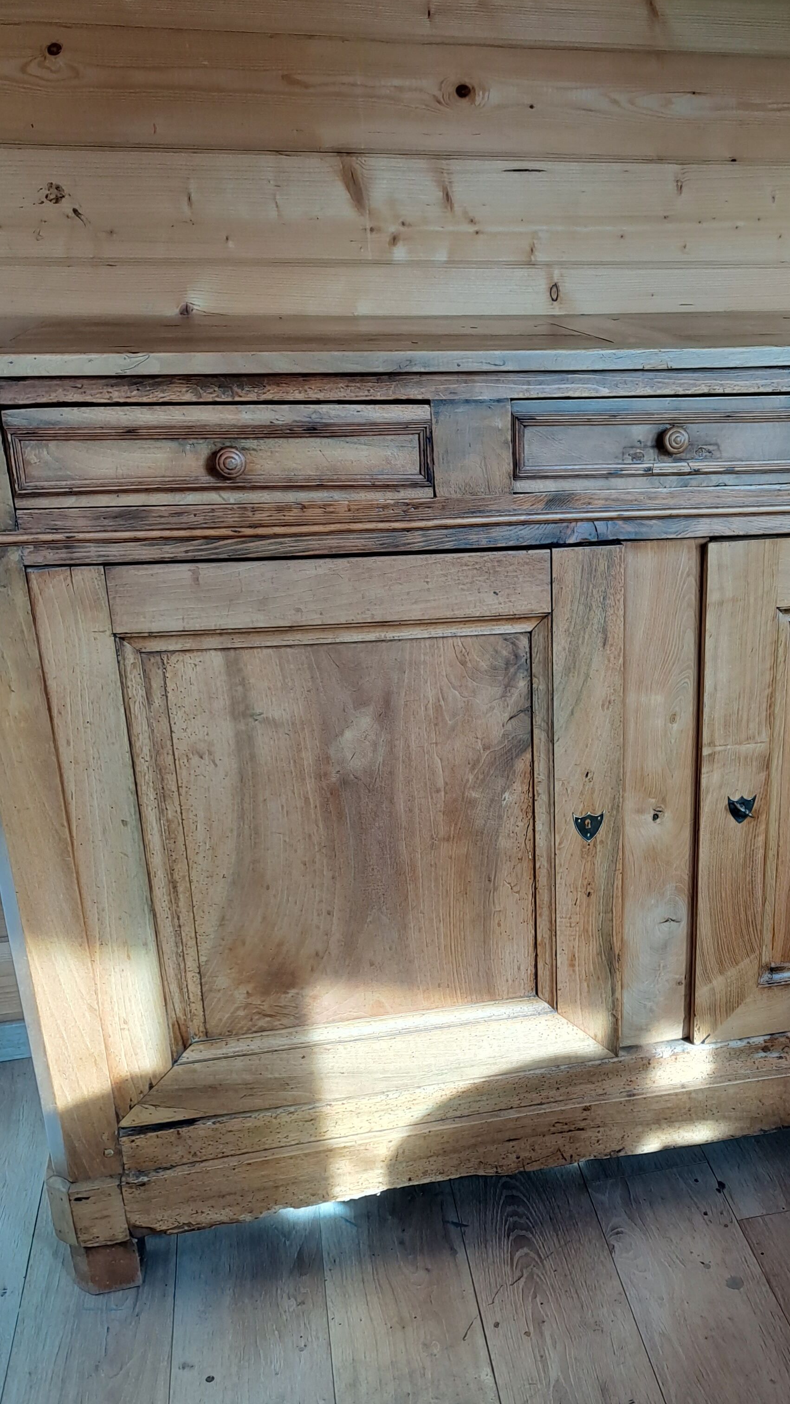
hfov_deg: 32.2
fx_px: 1341
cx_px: 600
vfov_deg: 55.2
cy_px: 760
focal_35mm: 36
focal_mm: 4.65
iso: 50
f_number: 1.8
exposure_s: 1/100
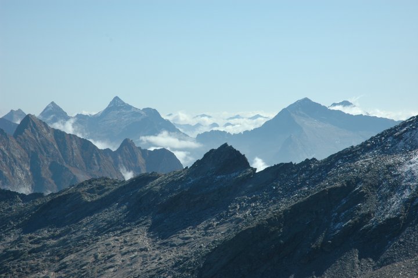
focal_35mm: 105
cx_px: 209
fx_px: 1219
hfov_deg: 19.5
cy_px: 139
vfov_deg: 13.0
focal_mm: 70
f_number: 10
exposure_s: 1/400
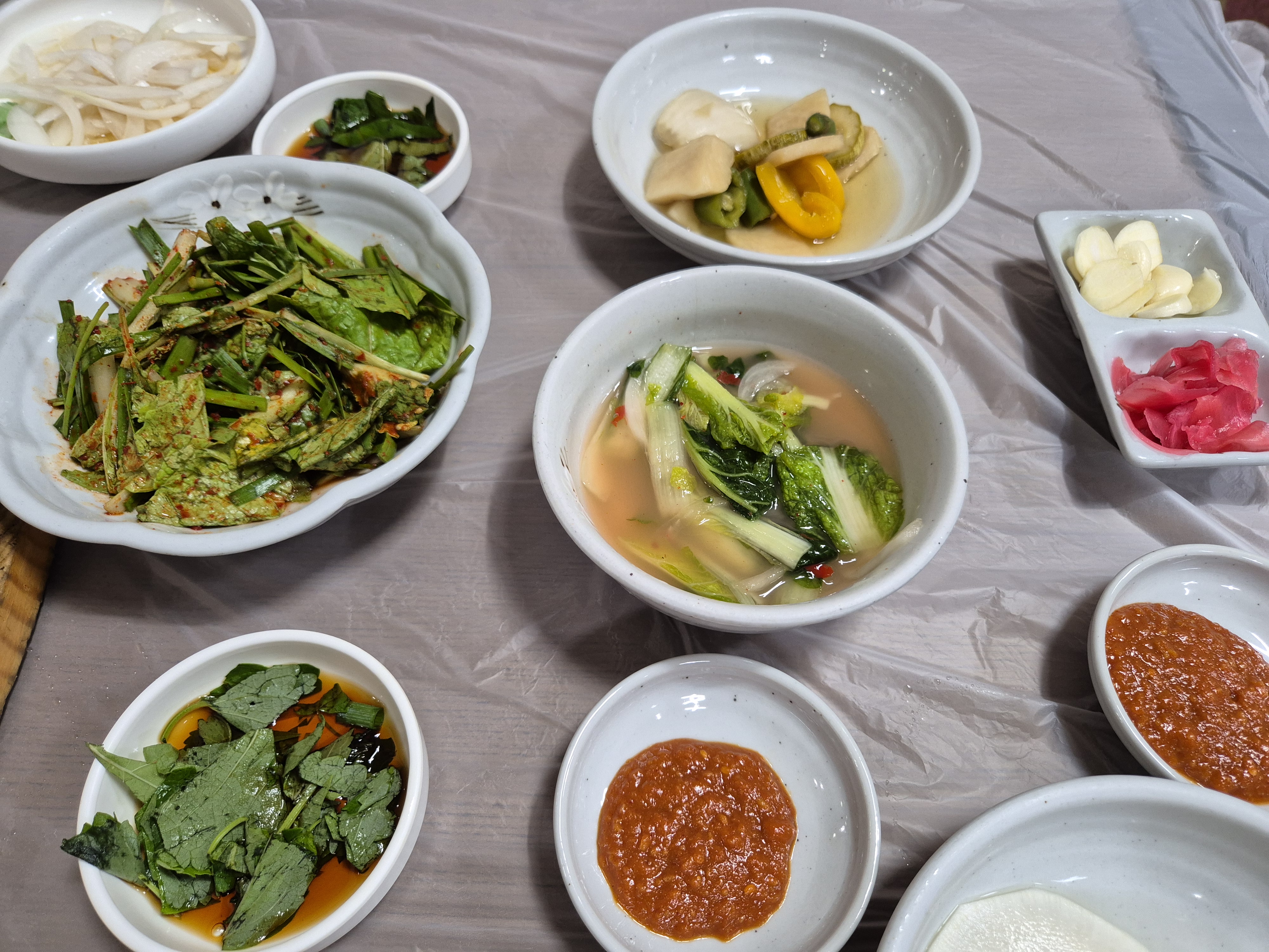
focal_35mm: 23
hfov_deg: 73.9
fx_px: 843
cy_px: 476
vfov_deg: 58.9
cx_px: 634
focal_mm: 5.4
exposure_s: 1/120
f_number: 1.8
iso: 250
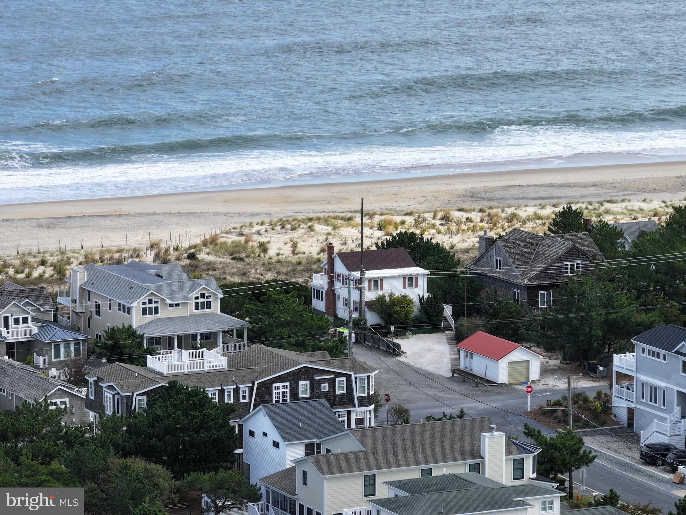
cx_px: 343
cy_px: 258
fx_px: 3290
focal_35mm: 166
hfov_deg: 11.9
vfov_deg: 8.9
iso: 100
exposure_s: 1/320
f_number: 3.4
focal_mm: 30.71
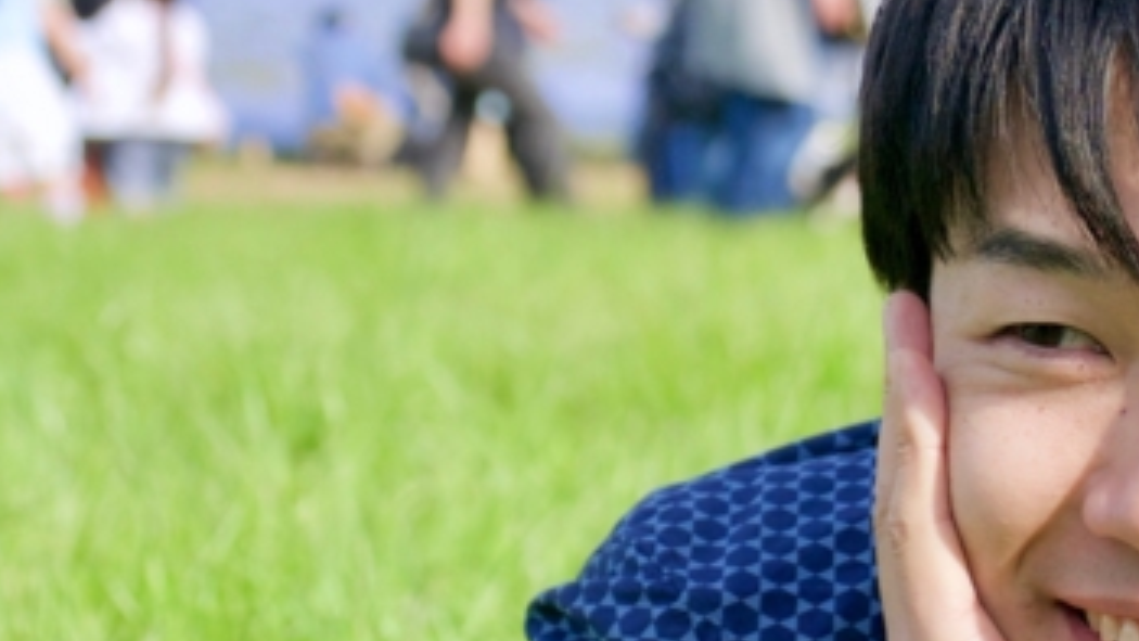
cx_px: 556
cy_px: 405
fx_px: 4622
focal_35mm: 153
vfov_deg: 7.9
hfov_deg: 14.0
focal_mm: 24
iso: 200
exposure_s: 1/2500
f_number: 2.8
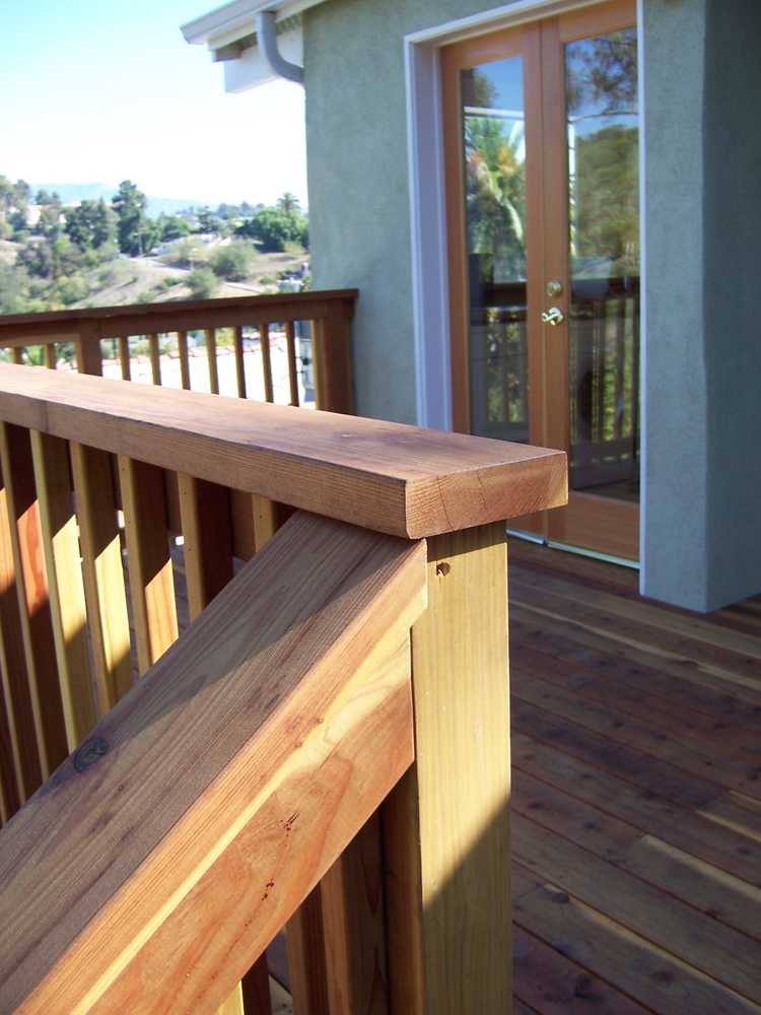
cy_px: 508
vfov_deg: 51.4
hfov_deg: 39.7
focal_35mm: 36
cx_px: 380
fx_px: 1055
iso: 80
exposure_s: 1/250
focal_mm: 6.2
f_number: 2.8
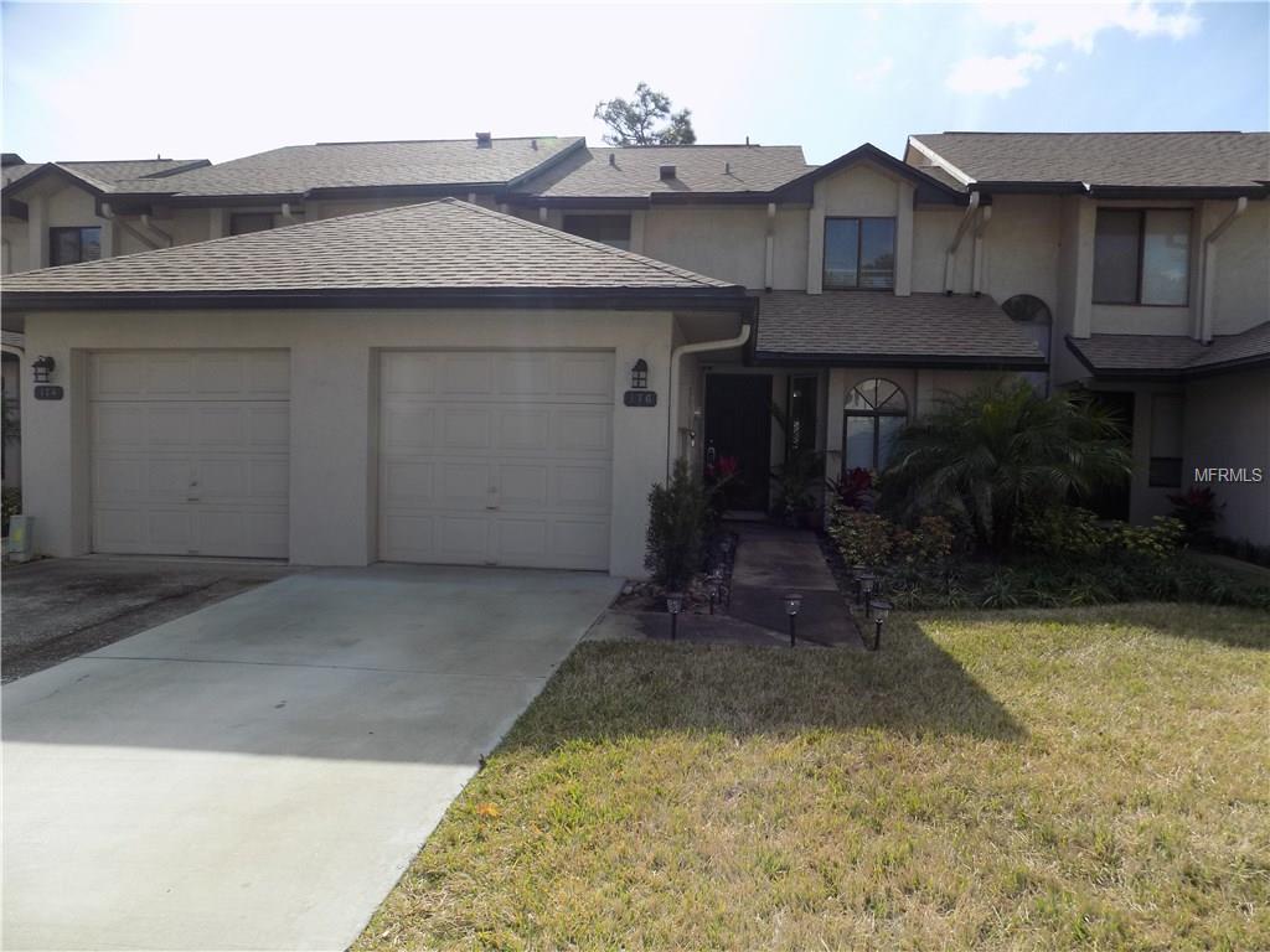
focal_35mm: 23
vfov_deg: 58.9
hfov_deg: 73.9
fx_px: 844
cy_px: 476
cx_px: 635
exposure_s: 1/640
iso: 80
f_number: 3.1
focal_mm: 4
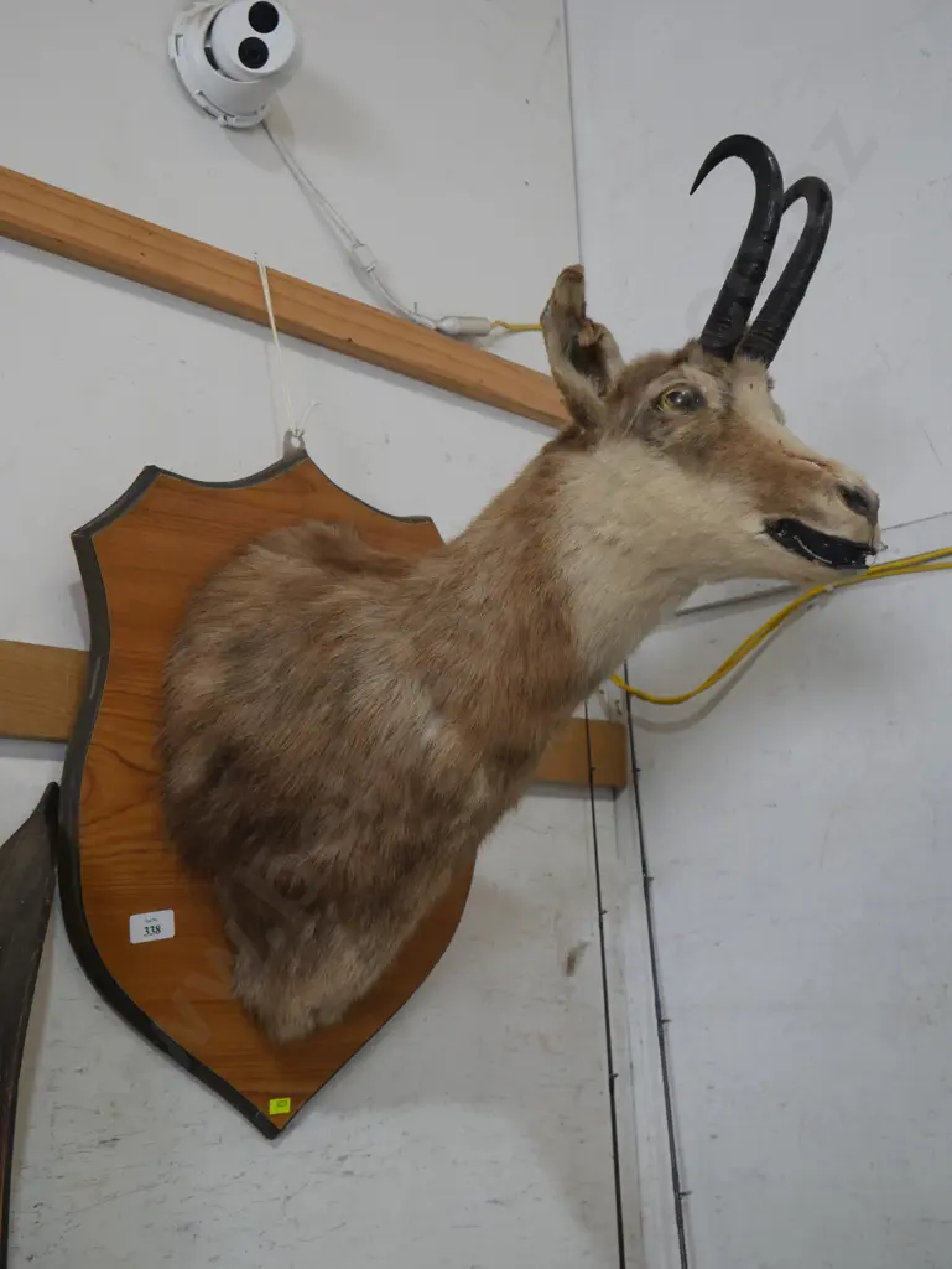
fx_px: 1539
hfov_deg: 34.4
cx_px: 476
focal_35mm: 42
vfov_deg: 44.8
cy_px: 634
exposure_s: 1/60
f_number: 4.6
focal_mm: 21
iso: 640
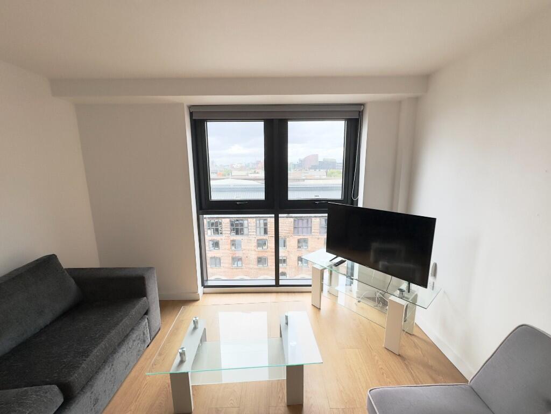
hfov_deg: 102.1
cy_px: 207
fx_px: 223
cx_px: 276
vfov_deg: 85.7
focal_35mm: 14
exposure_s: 1/217
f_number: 2.2
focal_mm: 2.22
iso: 40
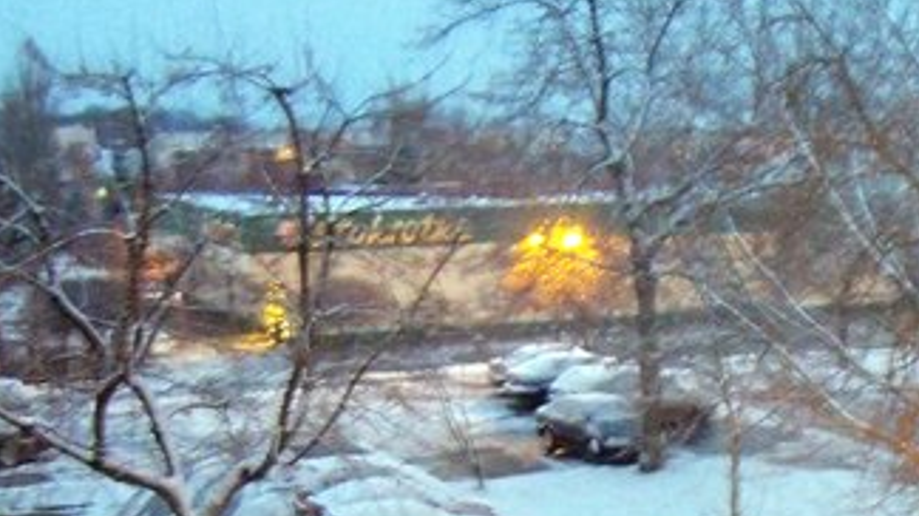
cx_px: 780
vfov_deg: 14.5
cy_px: 662
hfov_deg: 25.9
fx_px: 1949
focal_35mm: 80
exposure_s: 1/2
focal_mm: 5.7
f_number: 2.9
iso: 400
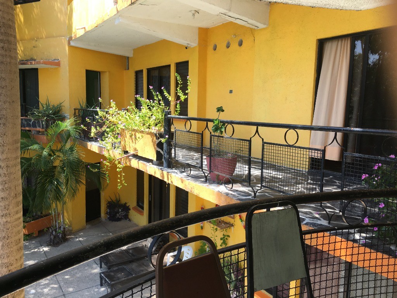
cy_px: 149
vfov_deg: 48.2
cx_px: 198
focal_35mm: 29
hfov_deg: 61.7
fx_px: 333
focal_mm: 4.15
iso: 25
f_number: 2.2
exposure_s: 1/409
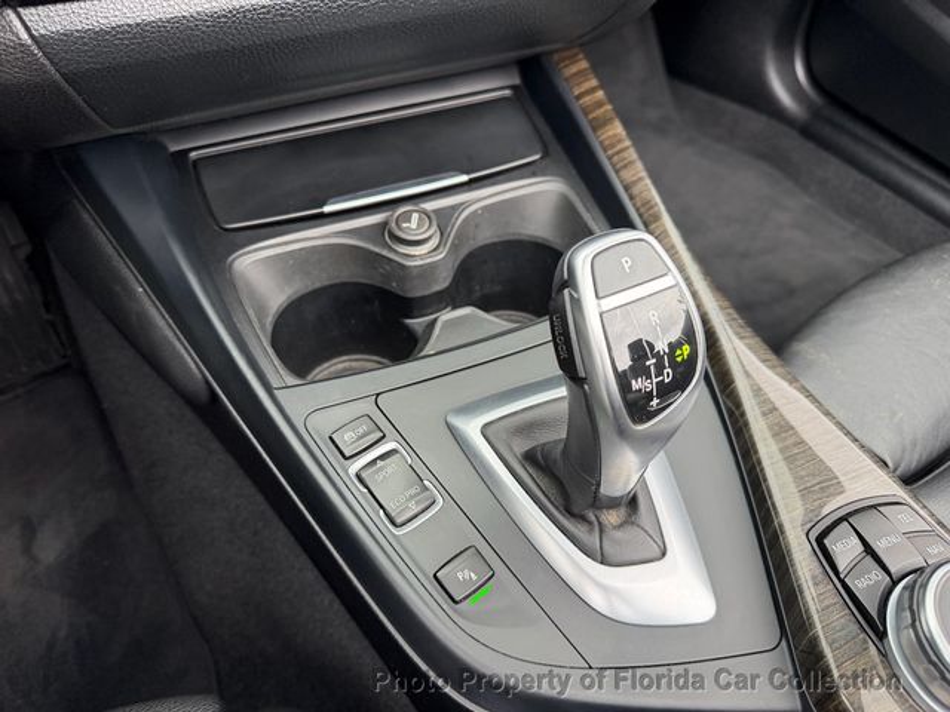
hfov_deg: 71.6
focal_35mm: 24
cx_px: 475
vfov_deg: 56.8
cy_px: 356
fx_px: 659
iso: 200
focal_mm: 6.76
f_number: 1.78
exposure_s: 1/99
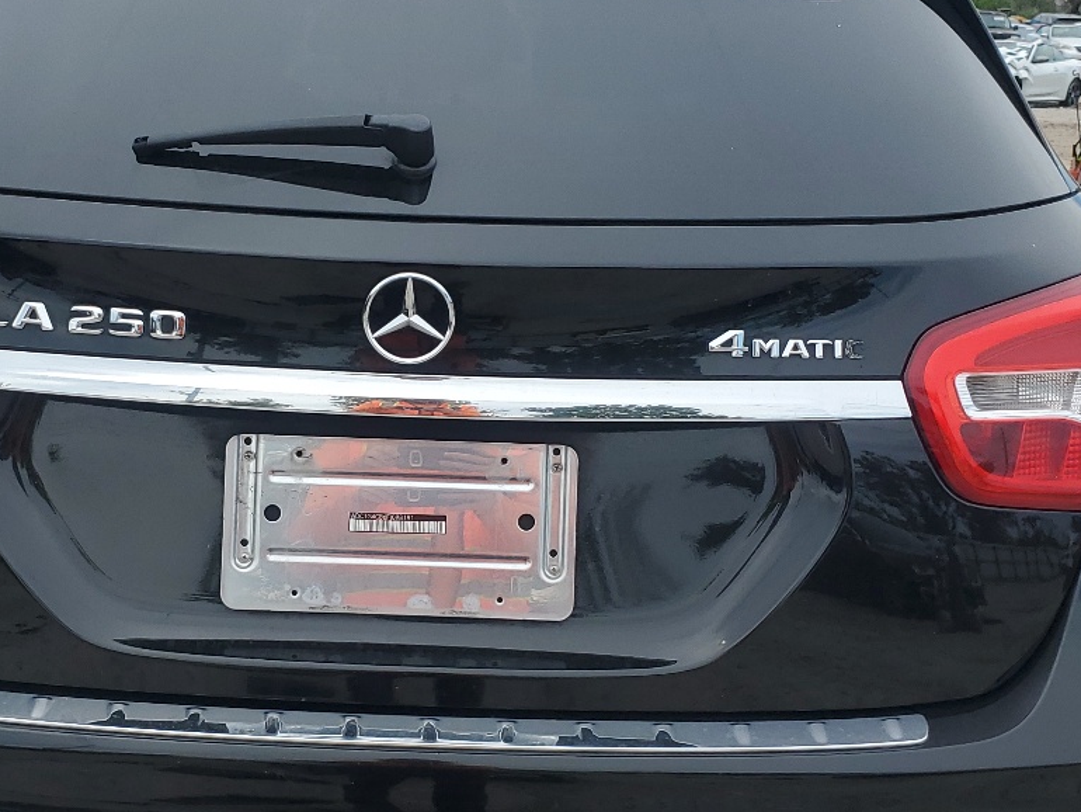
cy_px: 464
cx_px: 439
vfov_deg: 27.0
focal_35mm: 54
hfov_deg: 35.4
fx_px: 1687
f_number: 1.5
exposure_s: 1/2500
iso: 50
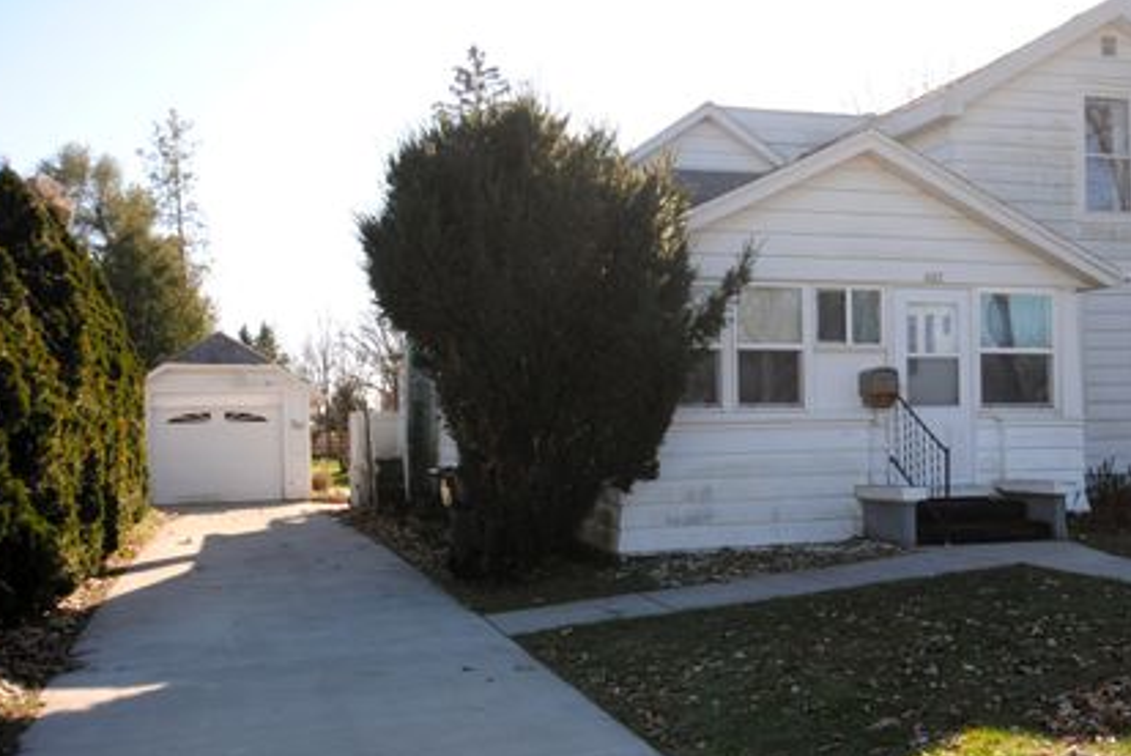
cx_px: 644
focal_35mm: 40
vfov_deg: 33.4
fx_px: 1258
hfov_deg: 48.3
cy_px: 396
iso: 100
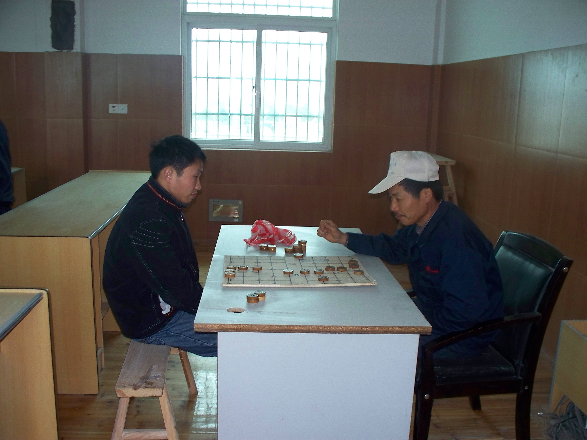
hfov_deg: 51.4
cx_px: 294
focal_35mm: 36
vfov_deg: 39.7
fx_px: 610
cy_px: 220
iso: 200
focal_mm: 7.54
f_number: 2.8
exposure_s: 1/30
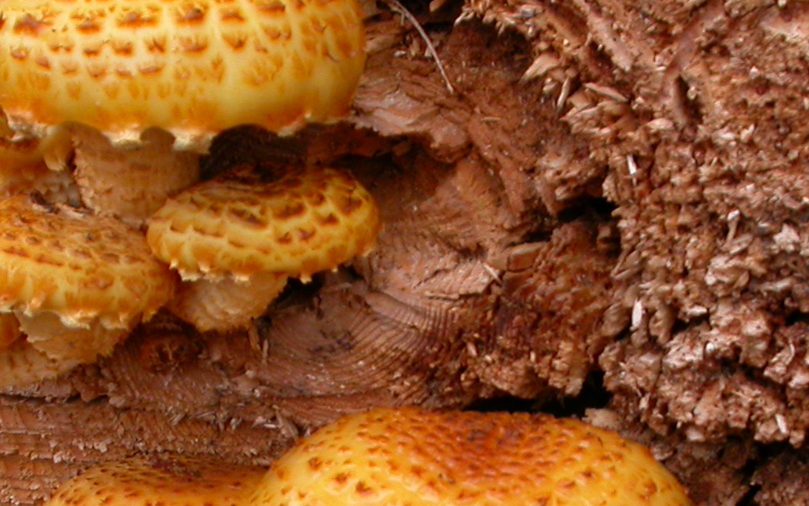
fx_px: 2271
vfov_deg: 12.6
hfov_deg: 20.2
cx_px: 449
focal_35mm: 103
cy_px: 502
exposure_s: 1/75.9
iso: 100
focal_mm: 9.3
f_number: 5.6
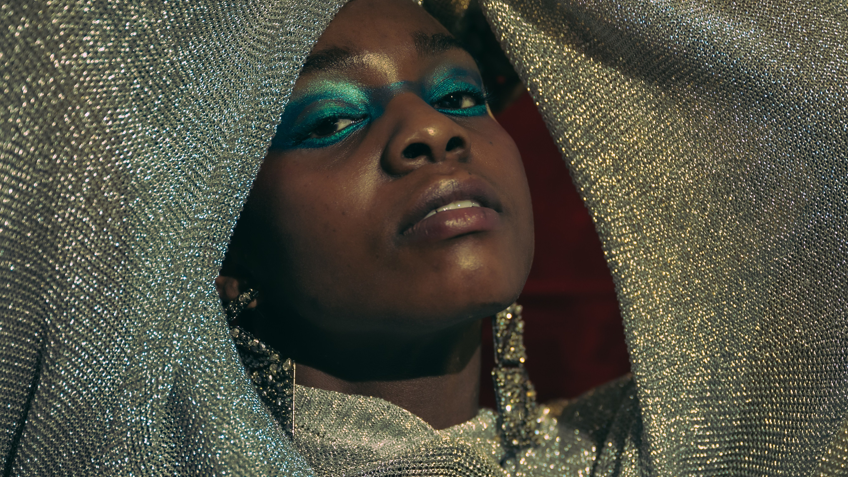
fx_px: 1394
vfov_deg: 19.4
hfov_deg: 33.8
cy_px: 242
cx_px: 424
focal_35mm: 62
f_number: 2.8
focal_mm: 59
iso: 400
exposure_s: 1/320
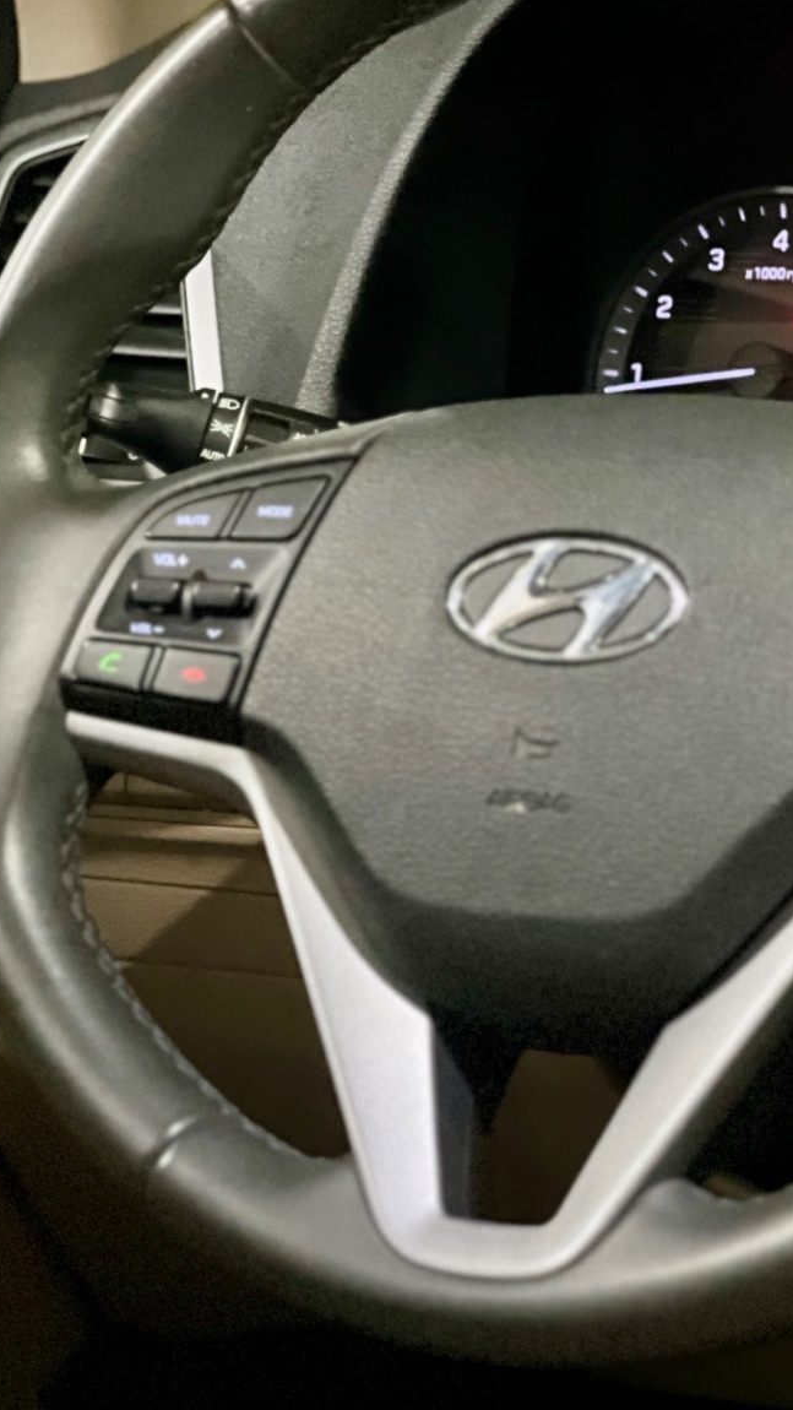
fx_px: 5233
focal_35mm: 140
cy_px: 606
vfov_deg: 15.3
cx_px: 648
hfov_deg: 8.6
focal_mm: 9
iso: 1600
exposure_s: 1/15
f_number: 2.8
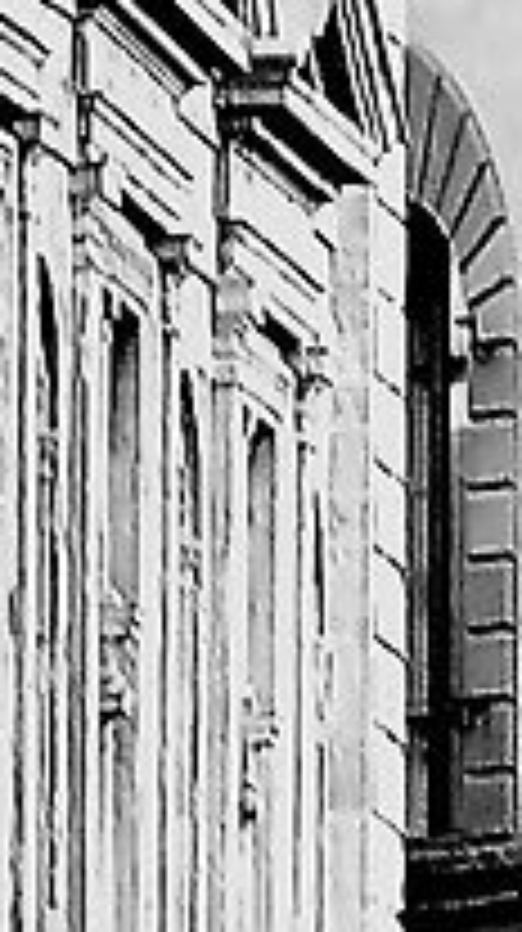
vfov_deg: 1.5
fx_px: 35955
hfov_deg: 0.8
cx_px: 2444
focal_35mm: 1457
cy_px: 5
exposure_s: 1/30
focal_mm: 80
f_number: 4.5
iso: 500
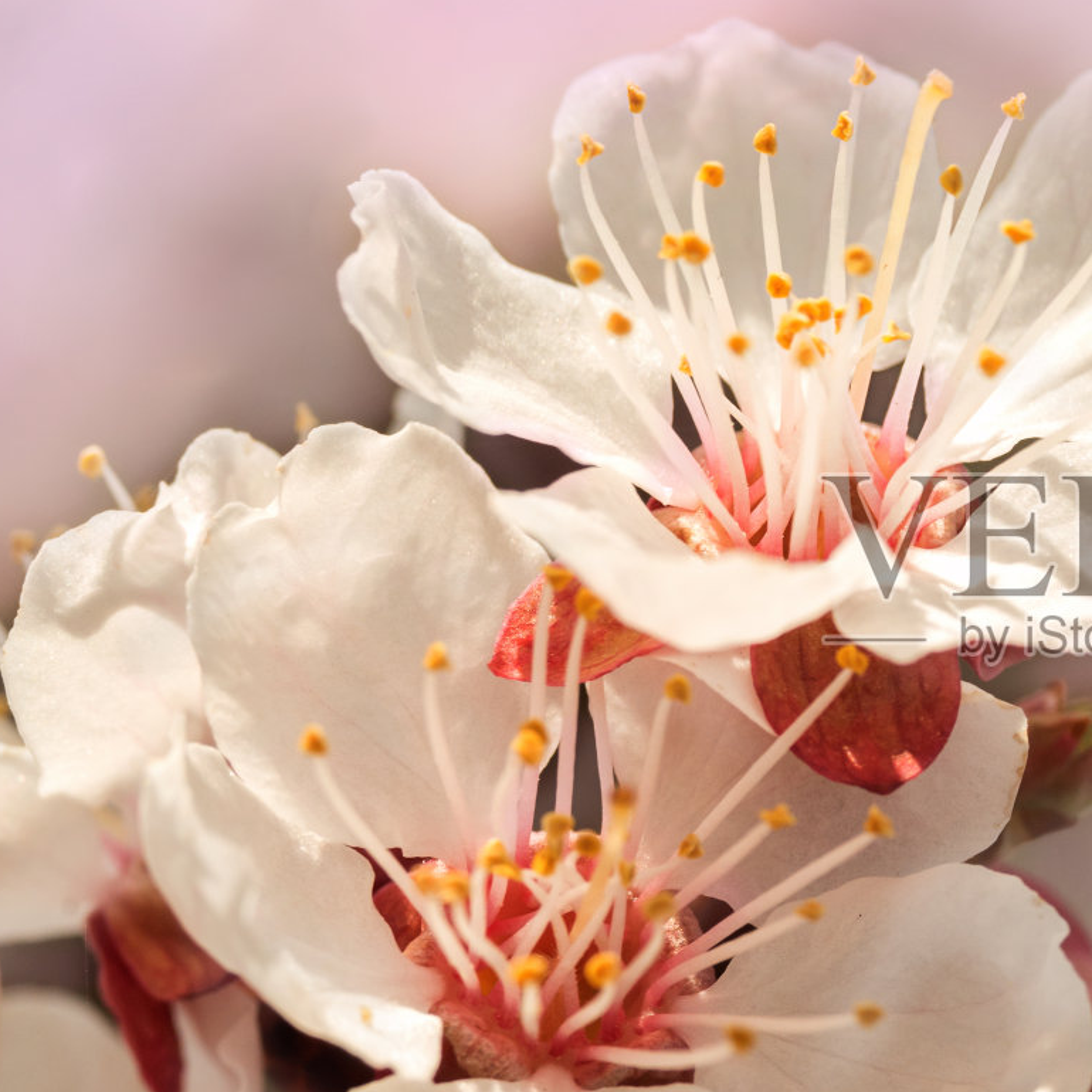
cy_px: 570
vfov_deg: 5.5
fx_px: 11350
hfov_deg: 5.5
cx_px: 1058
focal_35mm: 318
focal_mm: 180
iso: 800
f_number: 22
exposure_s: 1/500
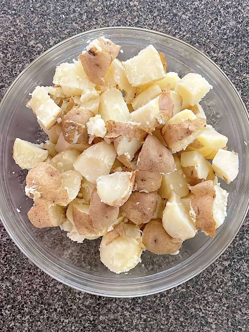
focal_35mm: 32
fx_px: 307
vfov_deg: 56.8
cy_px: 166
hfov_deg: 44.1
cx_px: 124
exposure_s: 1/121
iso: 500
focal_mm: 5.1
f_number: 1.6
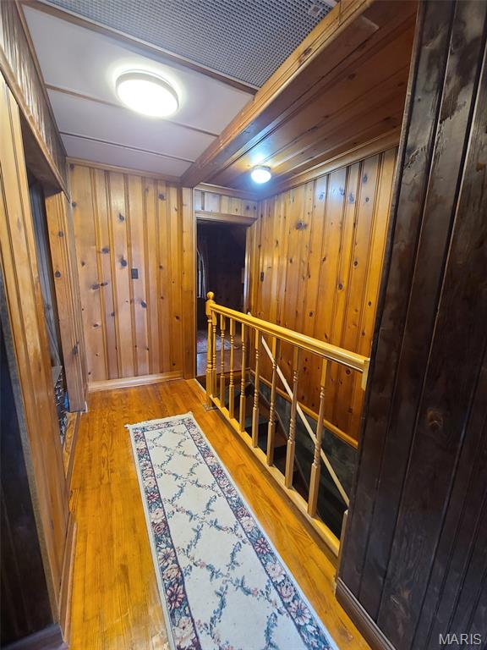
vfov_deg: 106.2
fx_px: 244
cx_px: 244
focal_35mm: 13
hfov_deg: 89.9
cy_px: 325
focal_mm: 2.2
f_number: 2.2
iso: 500
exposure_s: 1/30
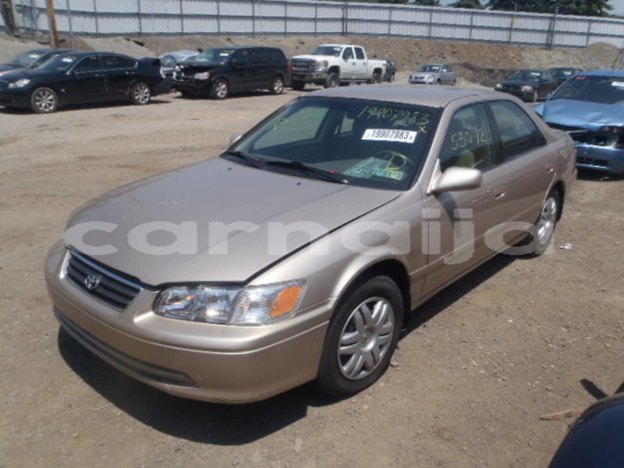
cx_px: 312
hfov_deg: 63.4
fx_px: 505
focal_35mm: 28
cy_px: 234
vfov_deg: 49.7
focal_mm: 5
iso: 80
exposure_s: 1/500
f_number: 5.6
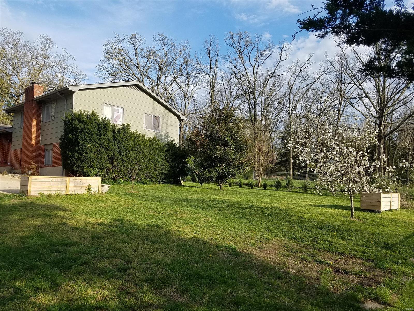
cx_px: 207
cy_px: 156
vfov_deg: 53.1
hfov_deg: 67.3
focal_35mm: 26
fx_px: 311
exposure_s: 1/1360
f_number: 1.7
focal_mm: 4.2
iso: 50
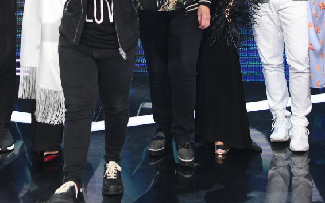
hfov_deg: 19.8
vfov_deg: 12.0
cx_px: 150
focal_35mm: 105
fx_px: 930
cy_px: -77
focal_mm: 36
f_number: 3.5
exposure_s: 1/500
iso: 2000
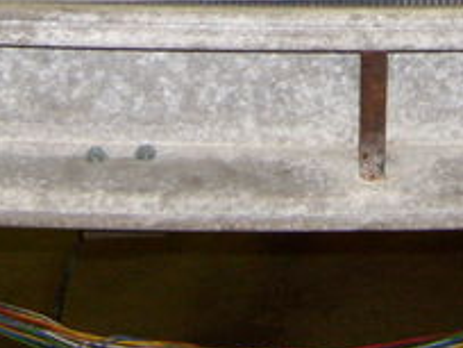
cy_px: -168
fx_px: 1471
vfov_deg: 12.8
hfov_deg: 17.7
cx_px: 381
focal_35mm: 110
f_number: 2.8
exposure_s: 1/45
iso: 100
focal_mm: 5.8
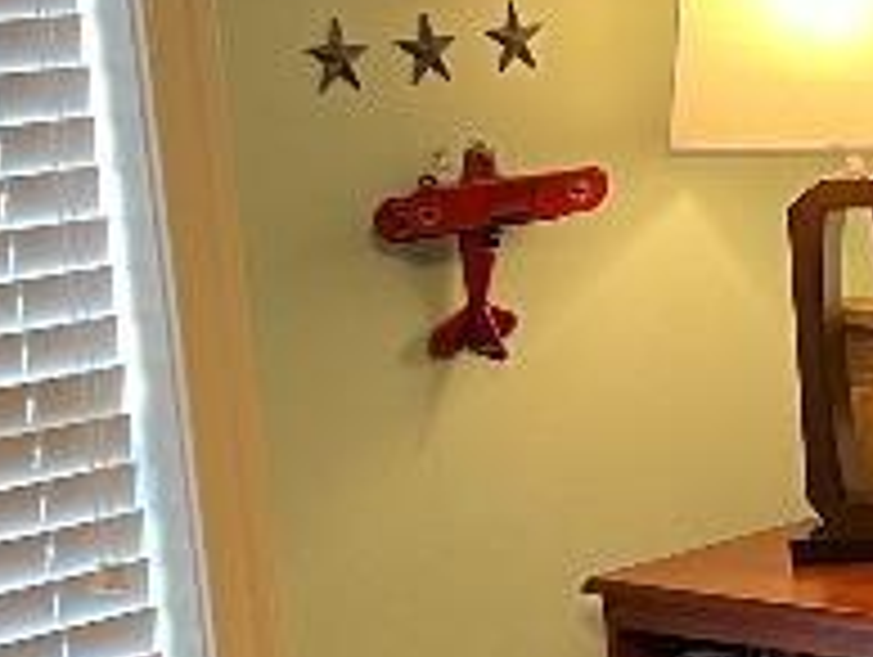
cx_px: 1534
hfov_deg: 13.1
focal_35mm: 137
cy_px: 441
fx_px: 3459
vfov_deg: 10.8
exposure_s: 1/60
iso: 200
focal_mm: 5.7
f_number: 1.5
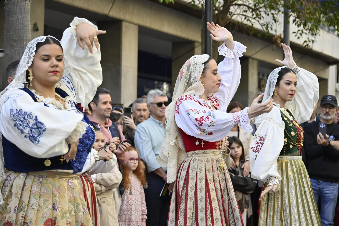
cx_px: 170
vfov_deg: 12.5
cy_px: 113
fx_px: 1031
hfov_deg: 18.7
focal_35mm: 110
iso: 500
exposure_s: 1/400
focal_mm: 73
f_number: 5.6
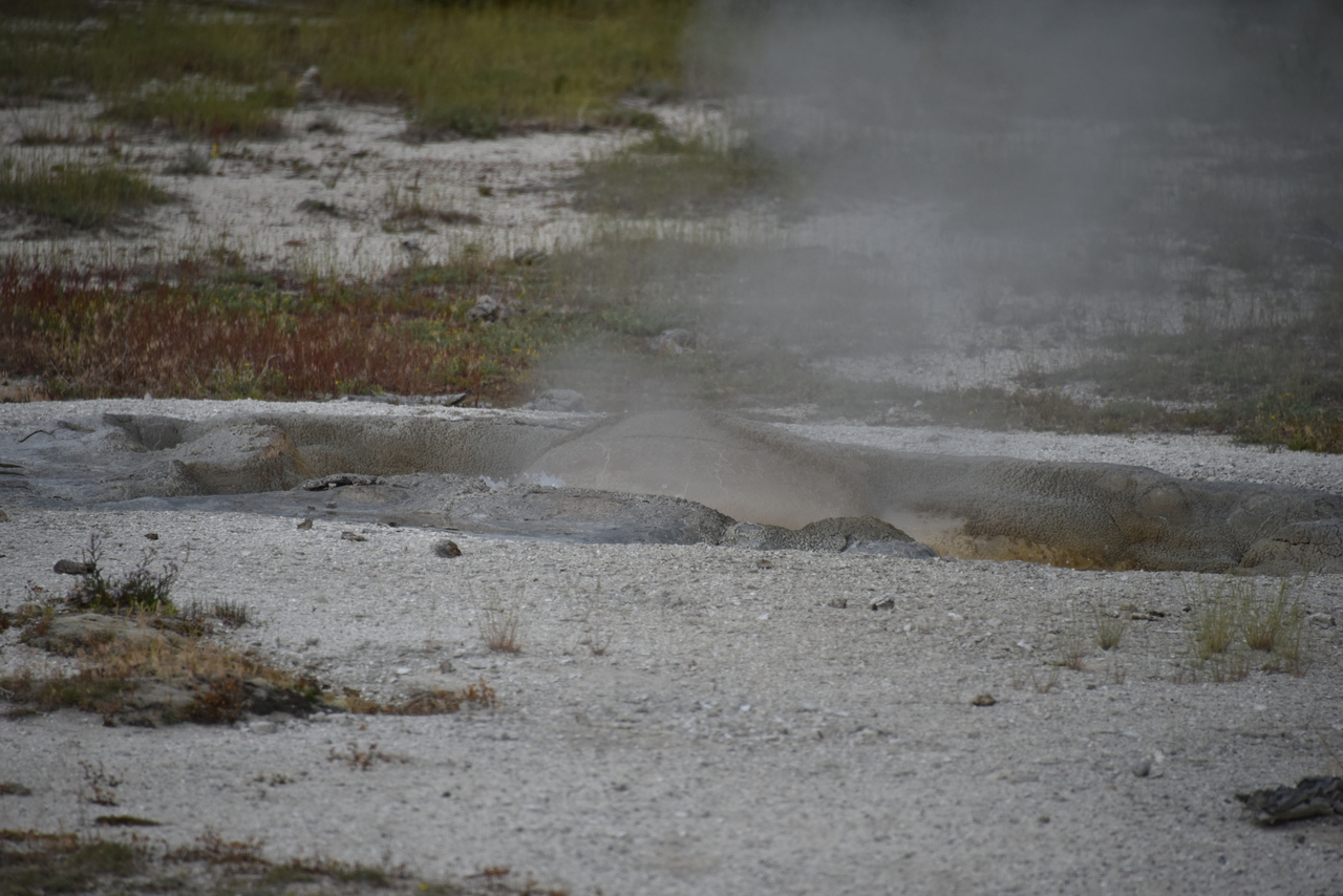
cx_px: 672
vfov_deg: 4.6
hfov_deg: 6.9
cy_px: 448
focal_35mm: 300
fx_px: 11193
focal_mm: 300
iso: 400
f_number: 5.6
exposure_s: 1/640
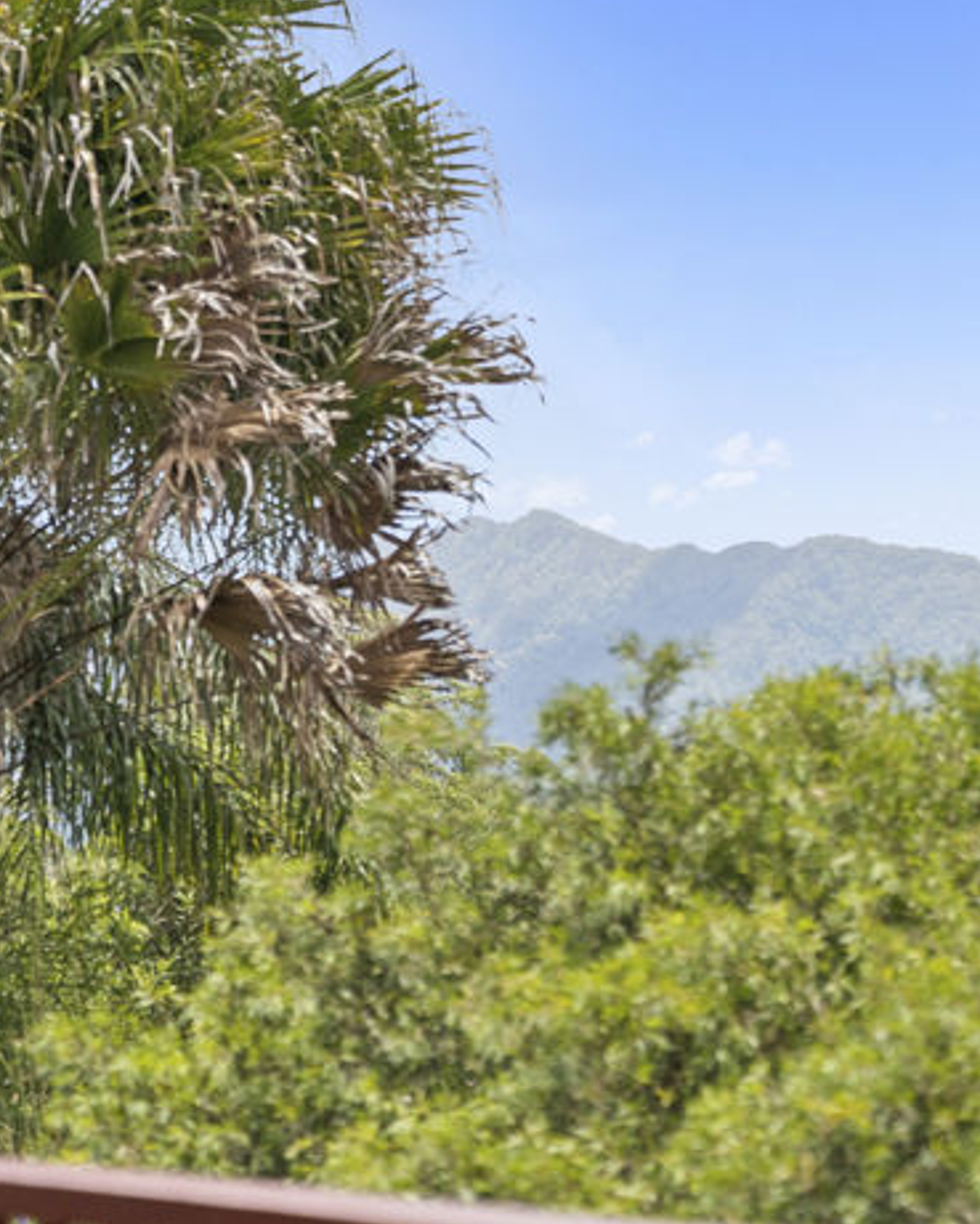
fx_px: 4422
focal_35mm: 122
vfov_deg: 15.8
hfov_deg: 12.6
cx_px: 621
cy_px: 583
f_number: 3.5
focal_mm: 75
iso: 800
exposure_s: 1/6400
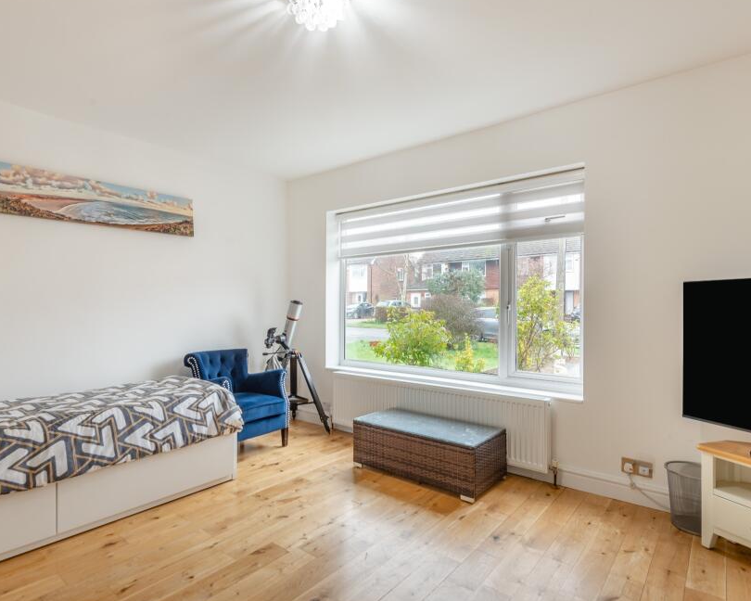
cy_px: 304
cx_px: 337
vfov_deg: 70.8
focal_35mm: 19
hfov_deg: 83.0
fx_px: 422
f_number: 8
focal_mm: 16
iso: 125
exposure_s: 1/5
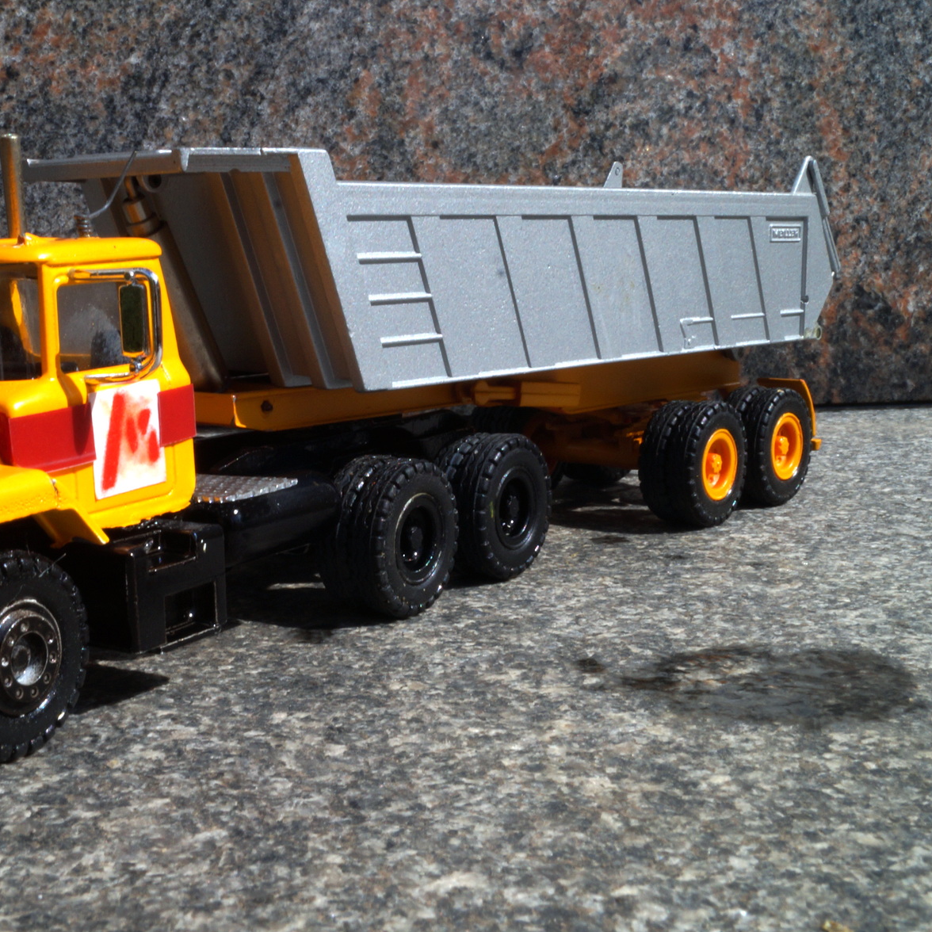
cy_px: 468
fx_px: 1584
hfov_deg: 32.5
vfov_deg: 32.8
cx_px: 298
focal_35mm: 52
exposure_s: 1/60
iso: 125
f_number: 25
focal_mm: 24
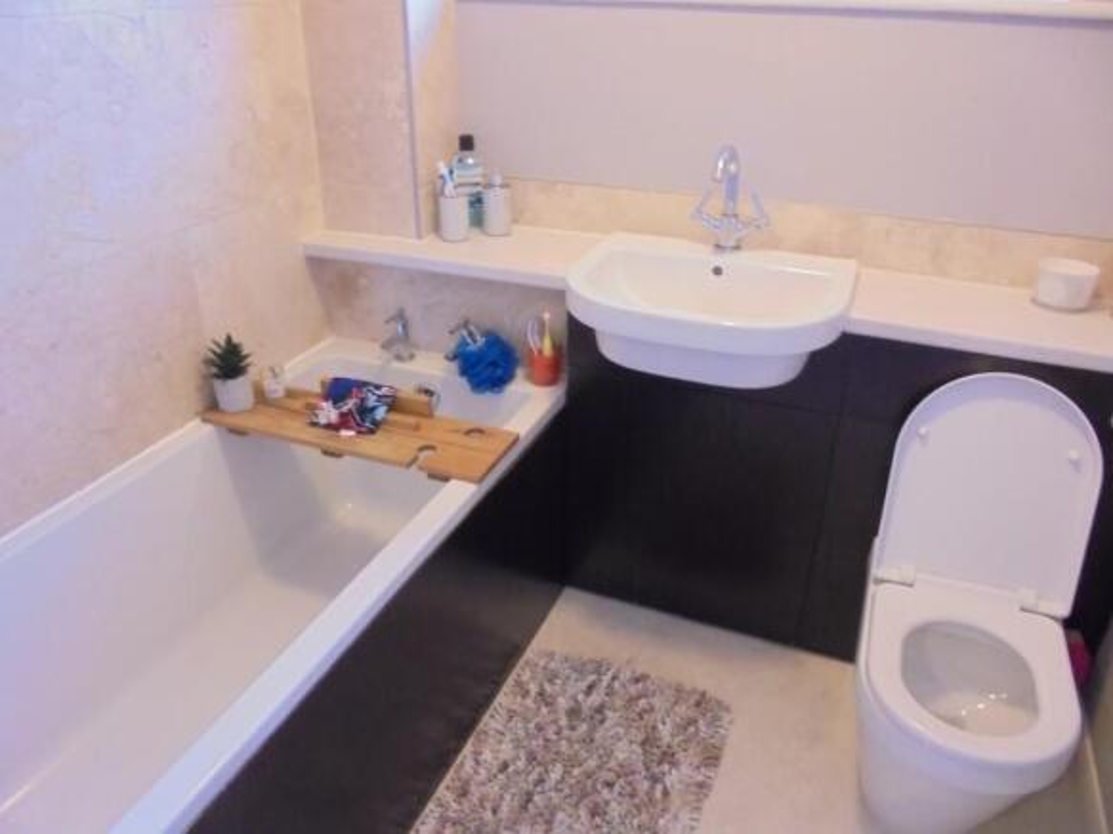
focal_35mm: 26
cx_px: 556
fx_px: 836
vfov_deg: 53.0
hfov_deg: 67.3
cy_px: 417
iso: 400
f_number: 3.5
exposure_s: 1/6
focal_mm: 4.6
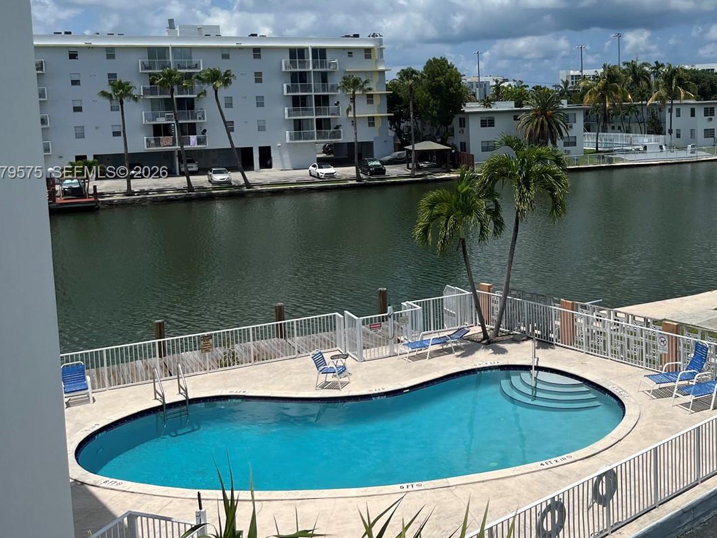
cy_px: 174
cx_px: 497
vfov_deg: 36.4
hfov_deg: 46.8
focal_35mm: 39
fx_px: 808
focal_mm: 5.1
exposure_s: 1/6173
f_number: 1.6
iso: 50
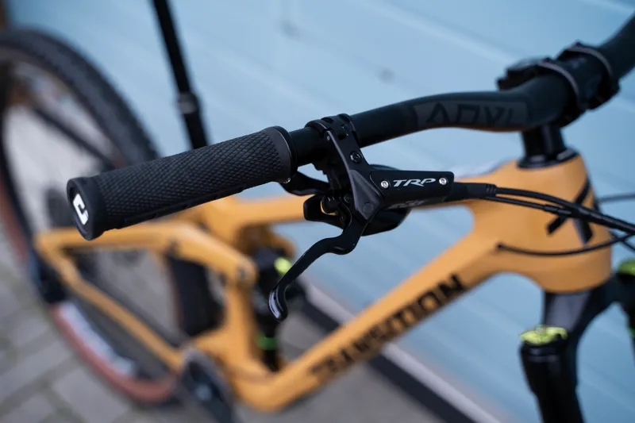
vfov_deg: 28.6
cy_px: 212
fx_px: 829
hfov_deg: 41.9
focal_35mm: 47
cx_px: 318
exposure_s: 1/500
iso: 500
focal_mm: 47
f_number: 3.5
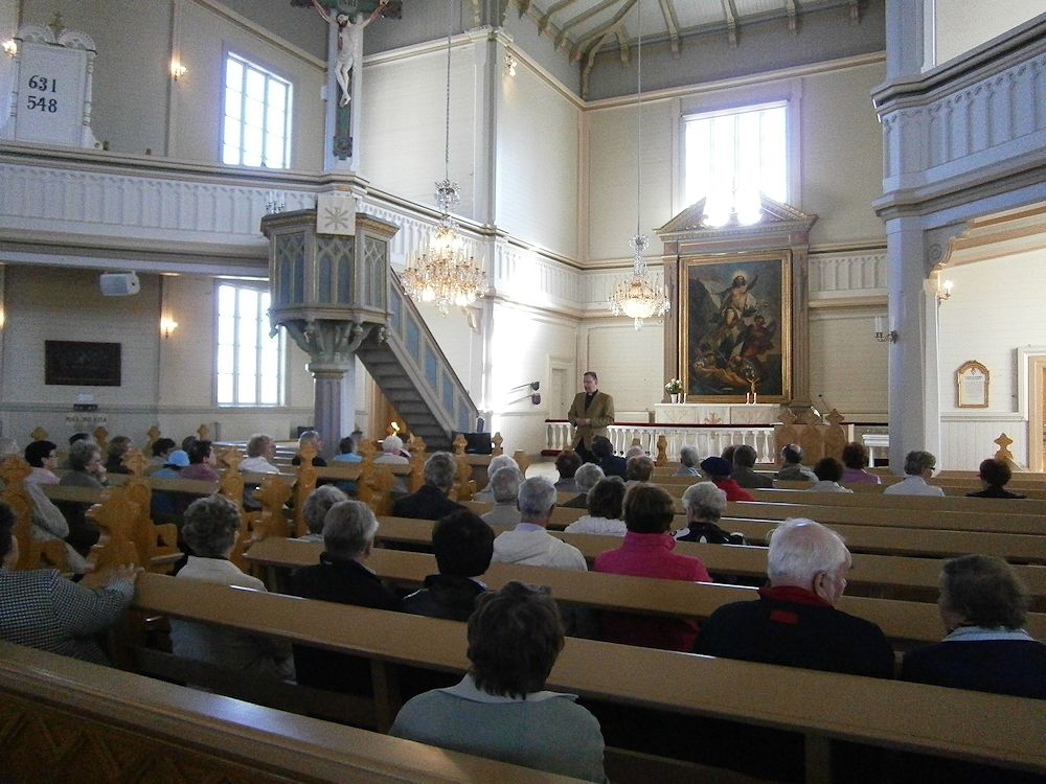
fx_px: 786
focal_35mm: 26
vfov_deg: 53.1
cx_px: 523
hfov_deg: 67.3
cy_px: 392
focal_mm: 4.7
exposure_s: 1/160
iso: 800
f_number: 2.8
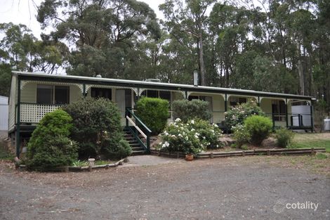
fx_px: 302
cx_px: 165
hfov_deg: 57.2
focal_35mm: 33
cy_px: 110
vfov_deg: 39.9
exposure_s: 1/80
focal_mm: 22
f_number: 3.8
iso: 200
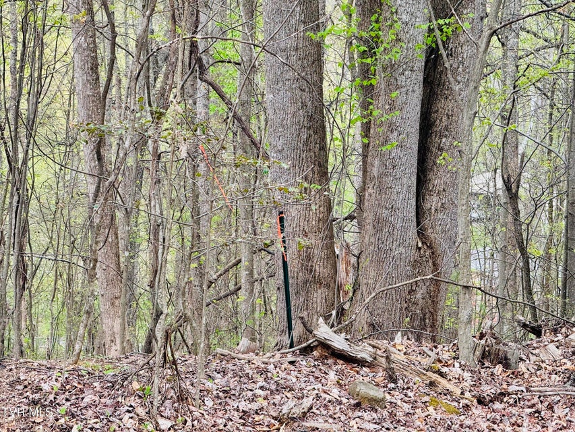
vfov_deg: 12.4
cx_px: 288
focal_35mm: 120
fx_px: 1994
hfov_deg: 16.4
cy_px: 216
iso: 50
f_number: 2.8
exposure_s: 1/158
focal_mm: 15.66
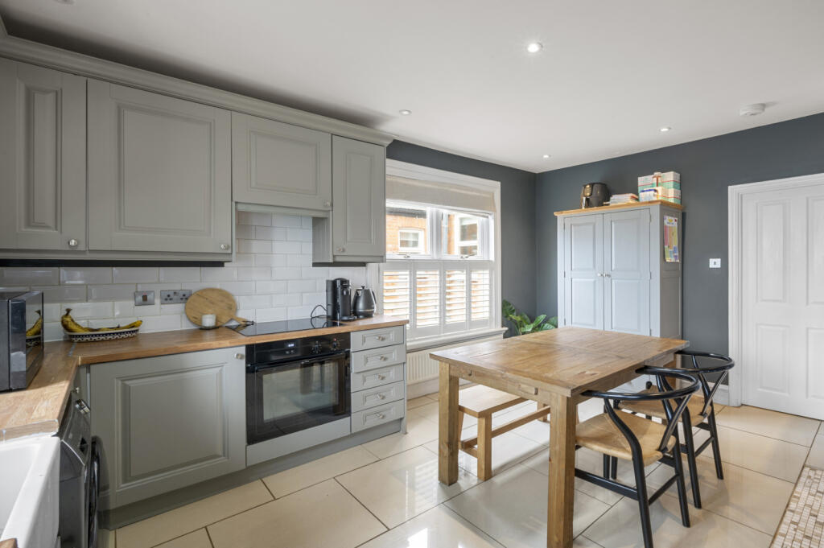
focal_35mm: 14
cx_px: 412
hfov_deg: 104.3
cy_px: 274
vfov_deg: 81.1
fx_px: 320
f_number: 16
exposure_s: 1
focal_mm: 14
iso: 200
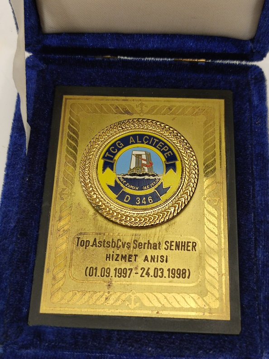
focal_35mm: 48
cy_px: 180
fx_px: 497
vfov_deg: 39.7
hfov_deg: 30.3
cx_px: 134
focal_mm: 6.72
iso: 369
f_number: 1.69
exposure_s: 1/100
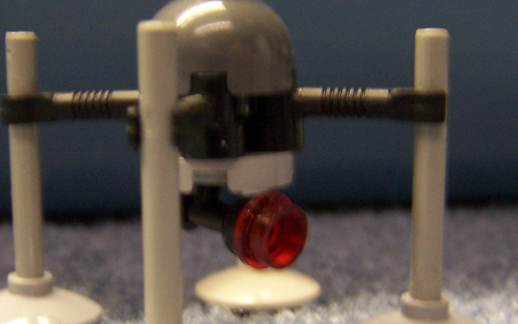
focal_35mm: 71
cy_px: 194
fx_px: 1002
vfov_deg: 18.3
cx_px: 222
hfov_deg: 28.9
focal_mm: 6.3
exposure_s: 1/8
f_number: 2.8
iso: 140
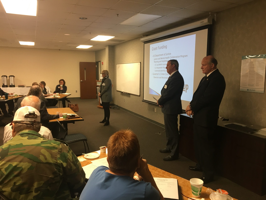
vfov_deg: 48.2
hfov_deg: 61.7
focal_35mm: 29
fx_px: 223
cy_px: 100
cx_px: 133
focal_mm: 4.15
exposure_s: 1/30
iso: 80
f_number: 2.2
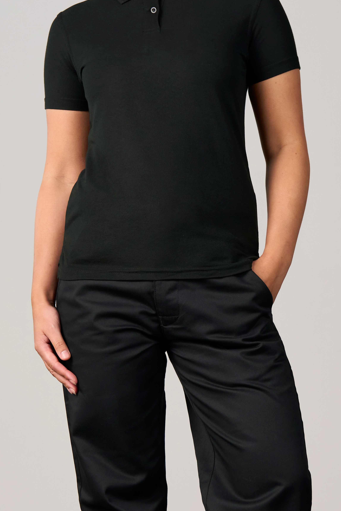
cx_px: 204
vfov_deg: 15.1
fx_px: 1932
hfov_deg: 10.1
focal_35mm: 136
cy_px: 264
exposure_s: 1/160
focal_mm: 50
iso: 500
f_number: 3.5
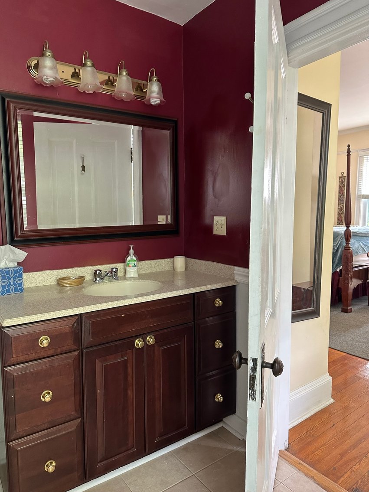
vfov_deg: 71.6
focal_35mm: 24
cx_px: 184
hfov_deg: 56.8
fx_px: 341
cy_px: 246
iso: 250
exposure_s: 1/78
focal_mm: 6.86
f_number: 1.78
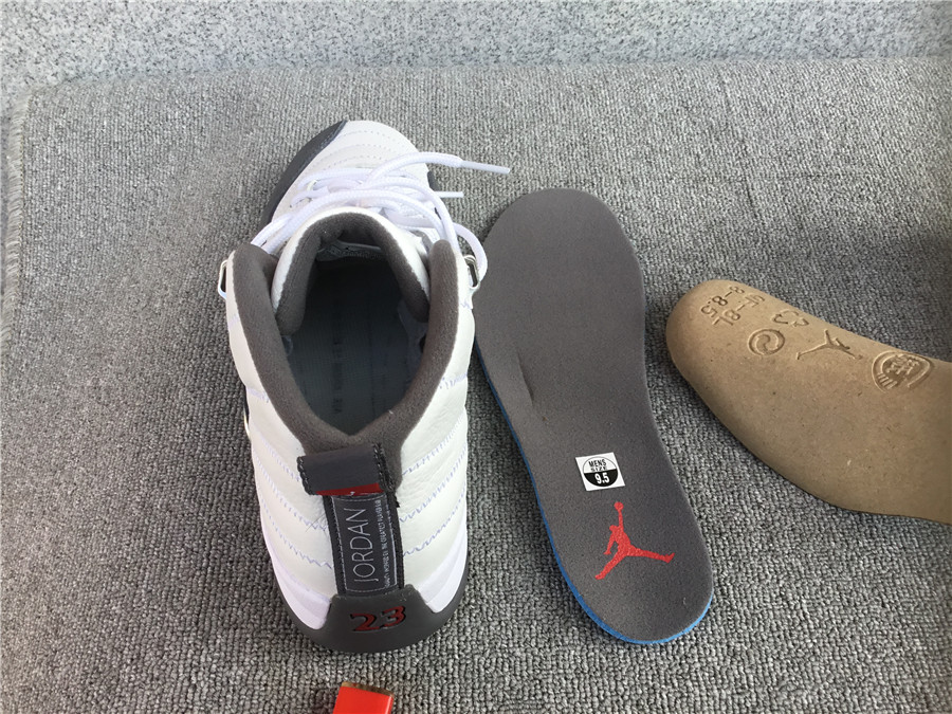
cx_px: 476
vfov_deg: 45.4
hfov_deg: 58.4
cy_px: 357
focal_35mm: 31
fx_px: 853
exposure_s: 1/186
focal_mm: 3.3
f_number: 2.4
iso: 25
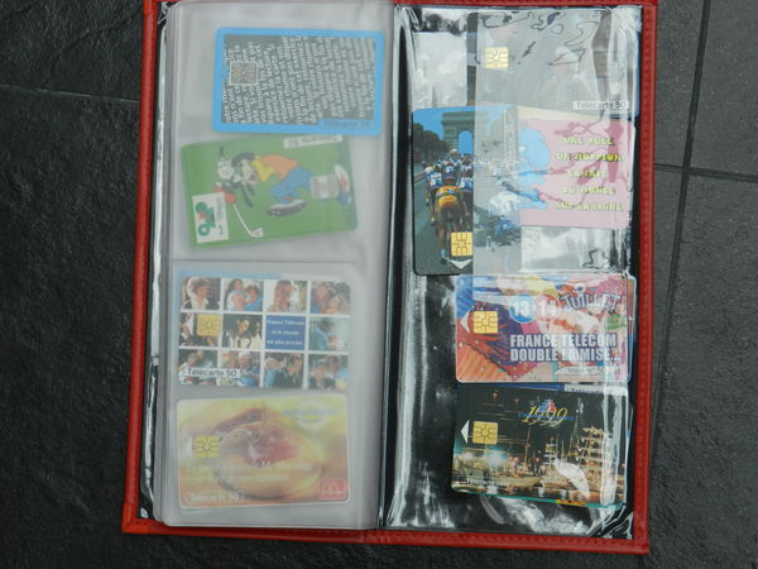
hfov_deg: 32.2
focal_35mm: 60
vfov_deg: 24.4
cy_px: 284
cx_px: 379
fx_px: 1314
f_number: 4.6
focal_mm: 10.7
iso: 160
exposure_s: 1/80
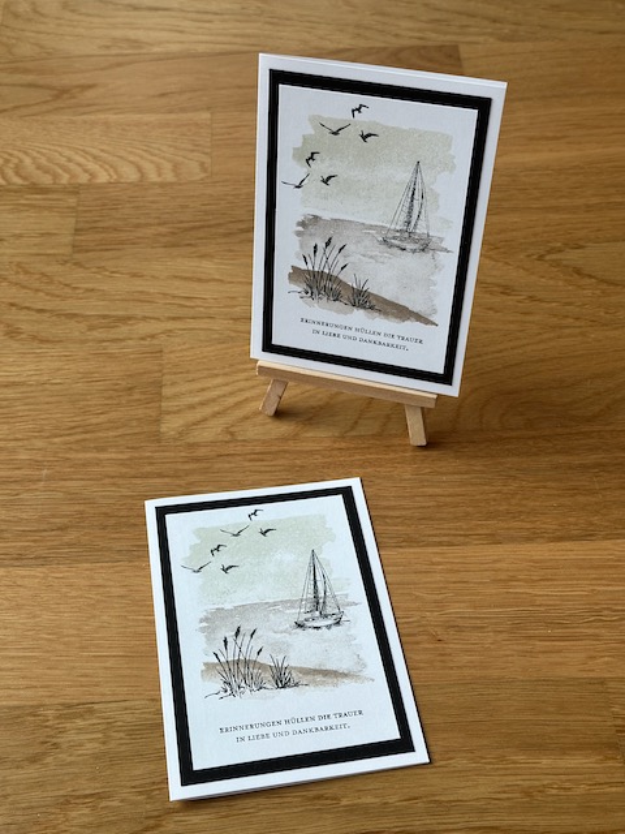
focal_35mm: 48
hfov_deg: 30.3
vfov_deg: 39.7
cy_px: 417
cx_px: 312
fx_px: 1156
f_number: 1.78
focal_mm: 6.86
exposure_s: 1/67
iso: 80
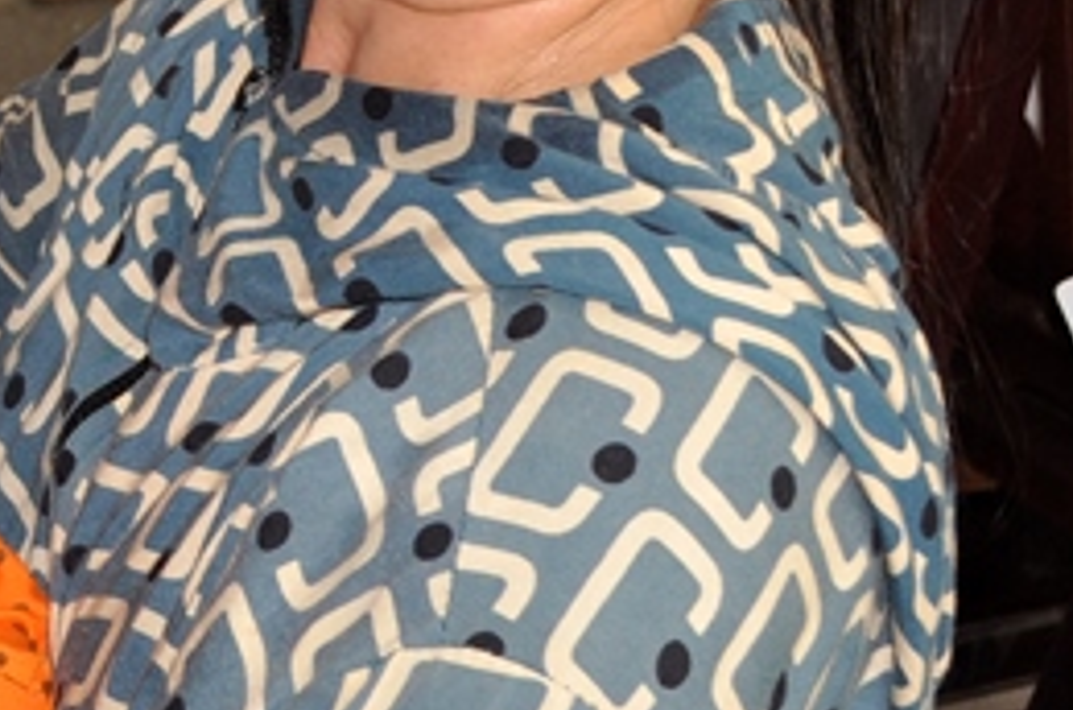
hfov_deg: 13.7
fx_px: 4222
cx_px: -516
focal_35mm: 142
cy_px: 91
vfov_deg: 9.6
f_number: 5.6
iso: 400
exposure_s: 1/60
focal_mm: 24
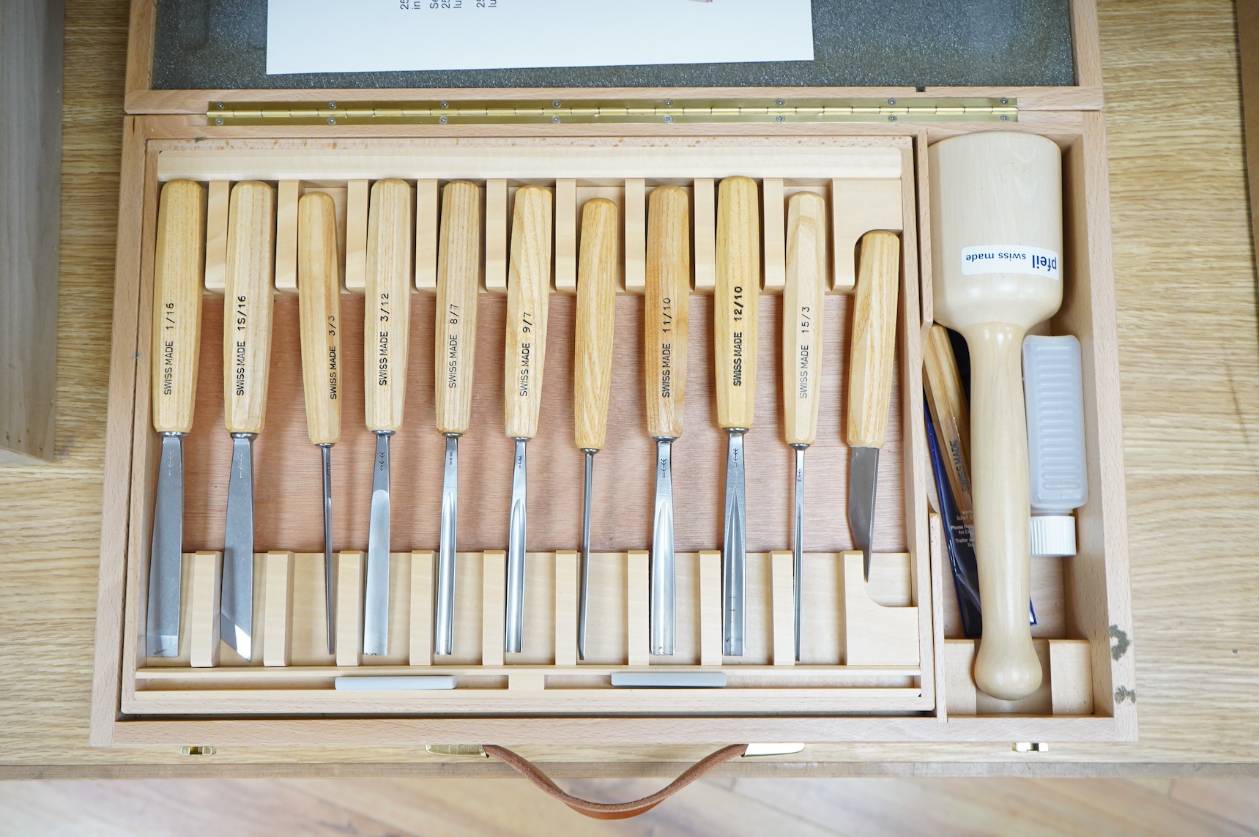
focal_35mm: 38
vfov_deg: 35.0
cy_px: 418
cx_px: 630
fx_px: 1328
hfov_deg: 50.7
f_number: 6.3
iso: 2500
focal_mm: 38
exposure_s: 1/100
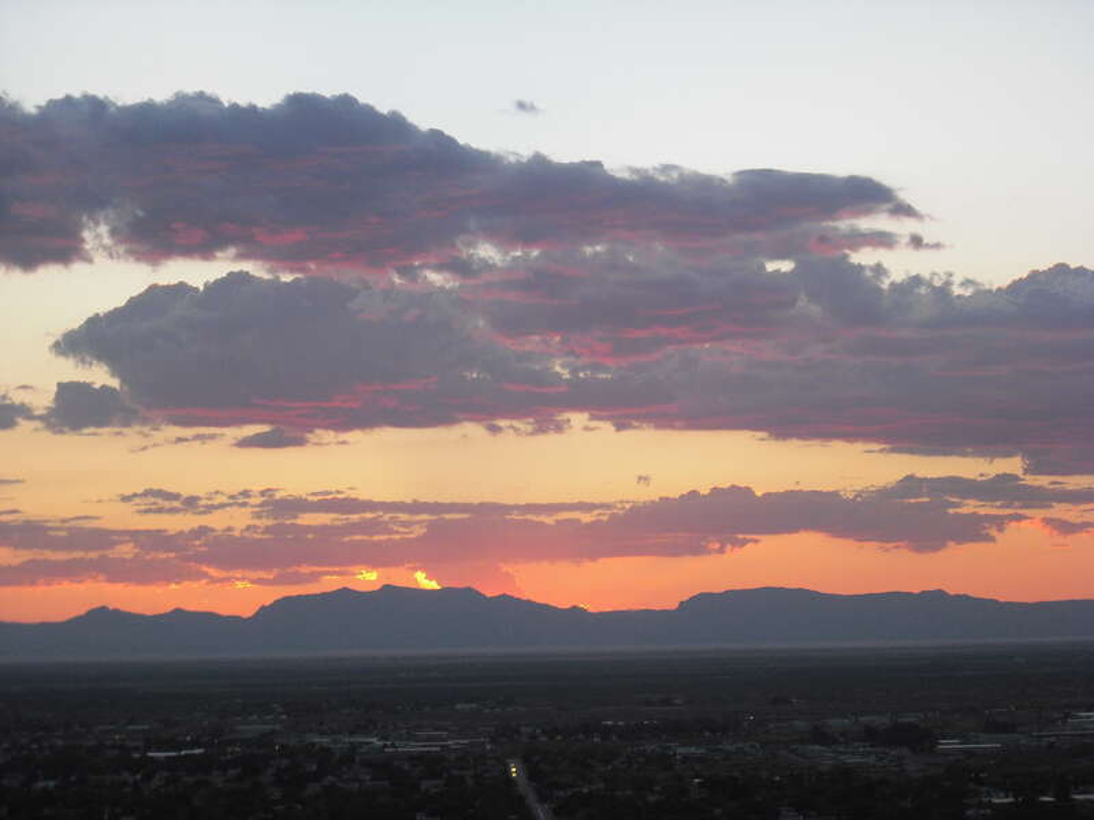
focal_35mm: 113
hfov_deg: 17.4
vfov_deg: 13.1
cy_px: 410
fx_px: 3571
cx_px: 547
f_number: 5.2
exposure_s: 1/100
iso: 200
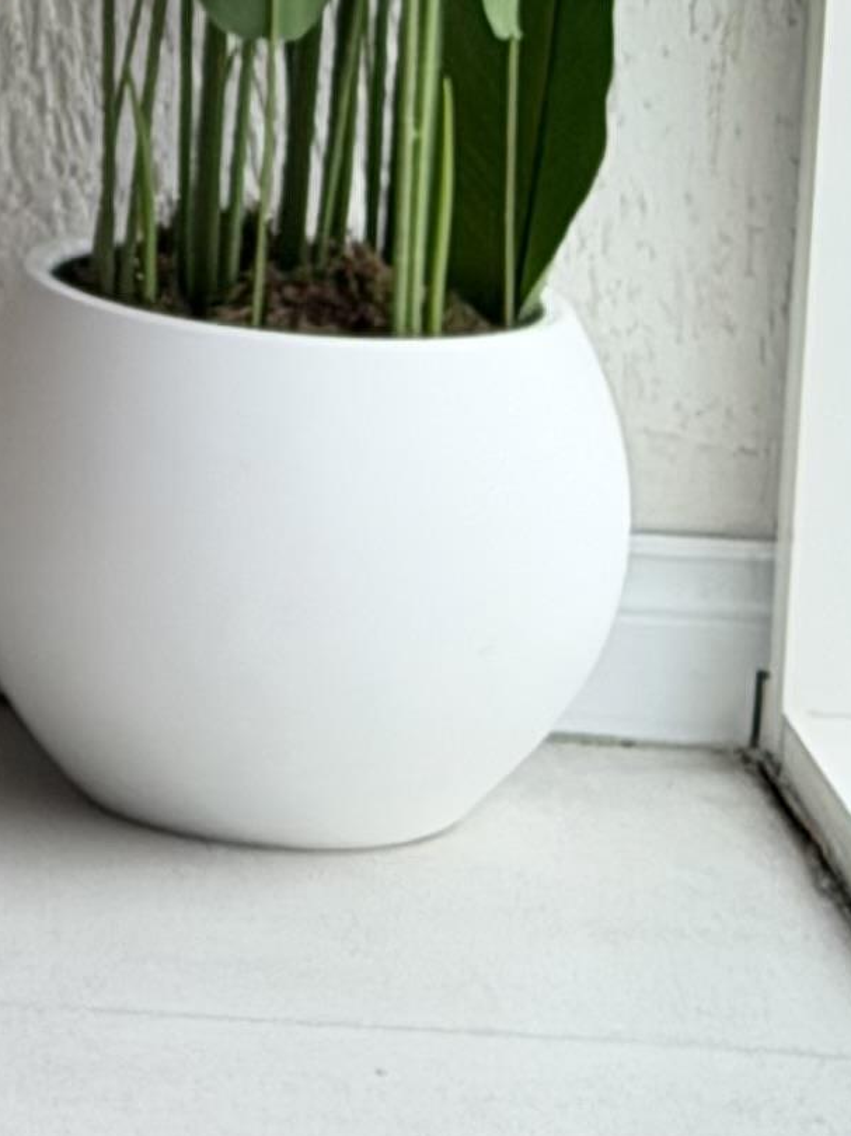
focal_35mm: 239
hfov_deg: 6.1
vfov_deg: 7.9
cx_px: -736
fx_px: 7838
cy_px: -1066
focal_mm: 6.76
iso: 100
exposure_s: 1/107
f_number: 1.78
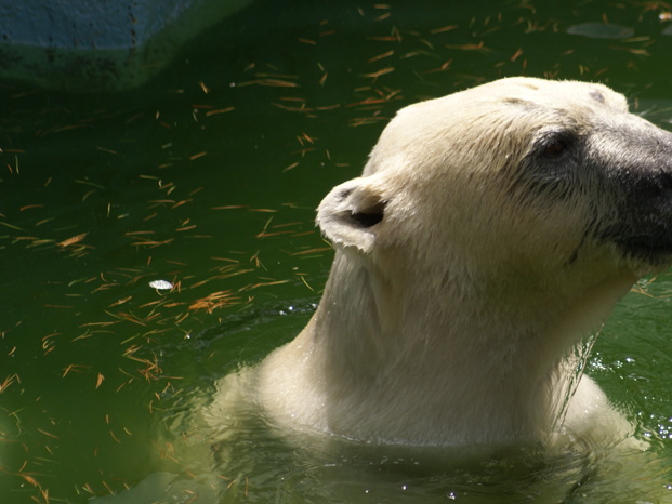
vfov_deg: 3.9
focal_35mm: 381
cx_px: 553
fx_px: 7398
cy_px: 283
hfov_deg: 5.2
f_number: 5.6
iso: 100
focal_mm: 160
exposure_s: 1/320
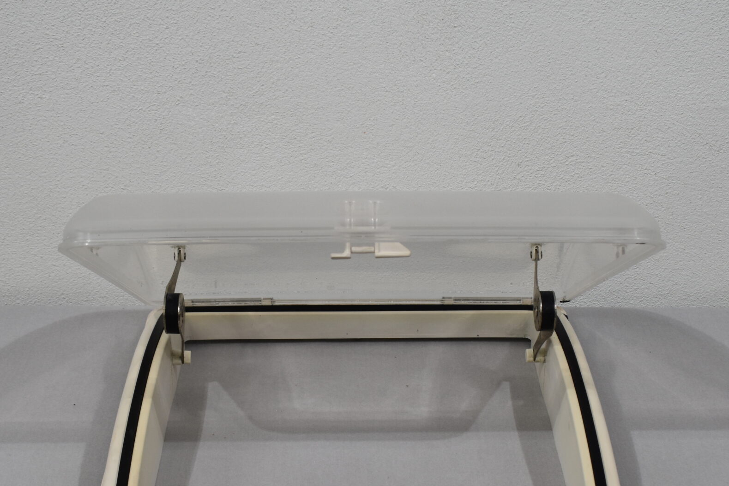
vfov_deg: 22.1
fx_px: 1231
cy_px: 378
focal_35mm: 61
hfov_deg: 33.0
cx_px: 369
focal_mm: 25
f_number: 5.6
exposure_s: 1/125
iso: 320
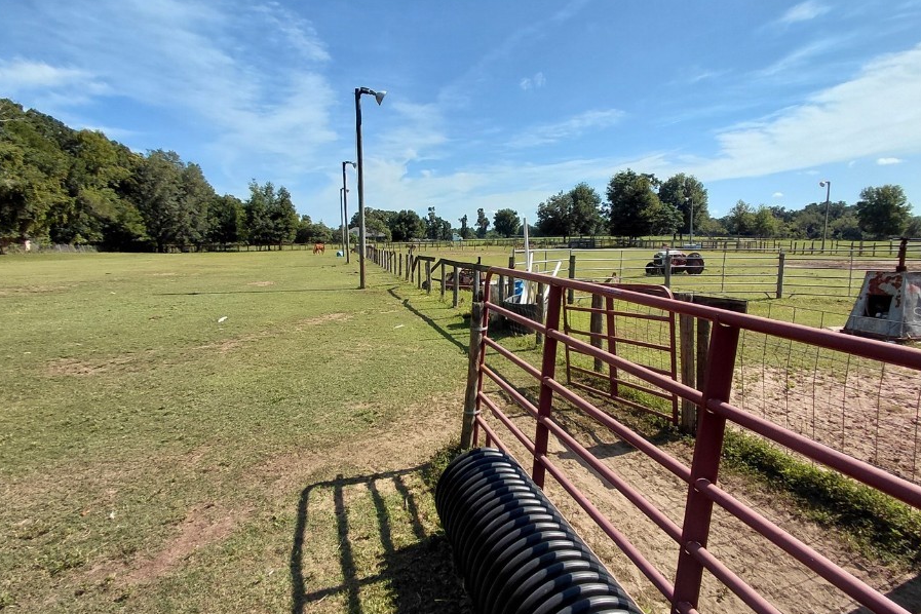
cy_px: 314
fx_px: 486
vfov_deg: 64.5
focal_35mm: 19
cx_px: 484
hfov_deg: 86.8
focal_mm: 1.64
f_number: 2.2
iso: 40
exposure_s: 1/1747
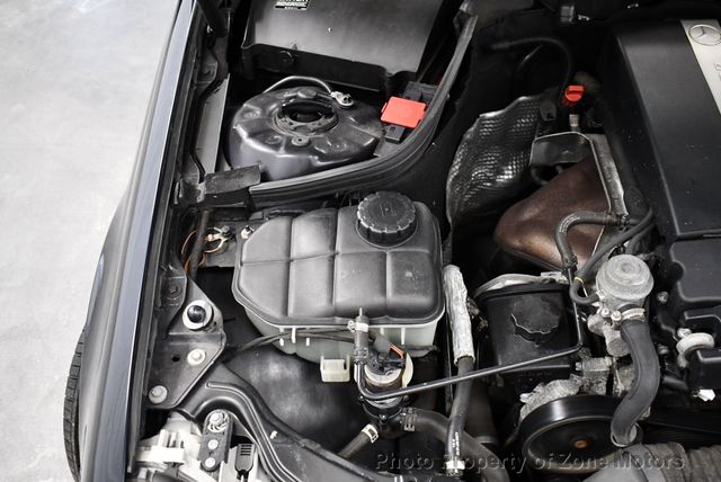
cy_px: 241
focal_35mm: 36
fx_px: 722
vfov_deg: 36.9
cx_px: 360
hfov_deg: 53.1
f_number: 3.5
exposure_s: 1/125
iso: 3200
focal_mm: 18
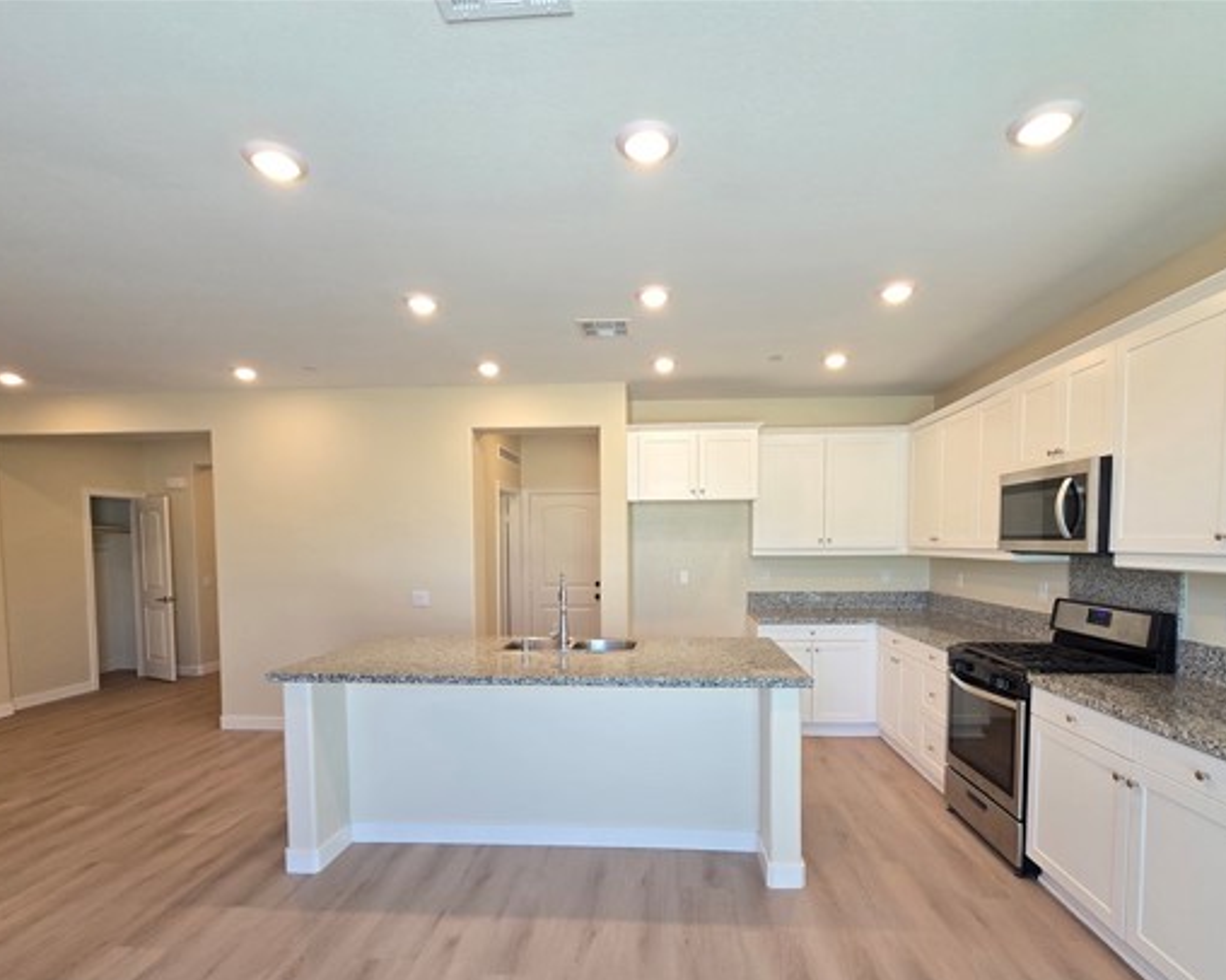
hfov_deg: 93.1
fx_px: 580
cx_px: 625
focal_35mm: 16
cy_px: 577
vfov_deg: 79.6
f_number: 2.2
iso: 80
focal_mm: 2.2
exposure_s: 1/60
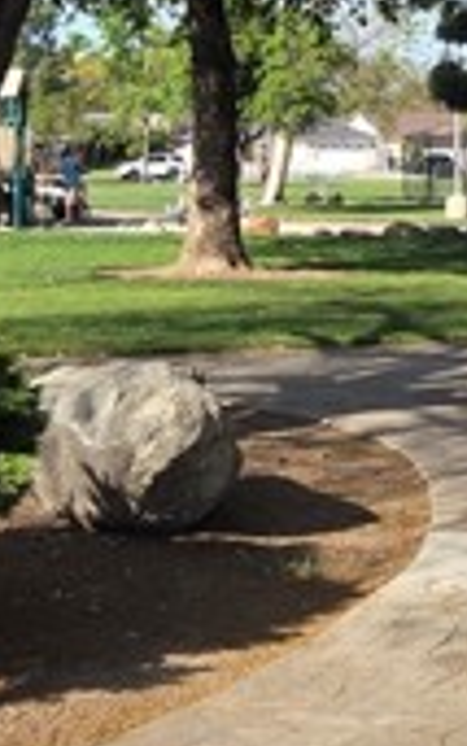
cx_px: 306
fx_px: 1852
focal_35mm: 91
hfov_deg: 14.4
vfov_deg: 22.3
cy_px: 79
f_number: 1.8
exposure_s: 1/2745
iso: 80
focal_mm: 5.4
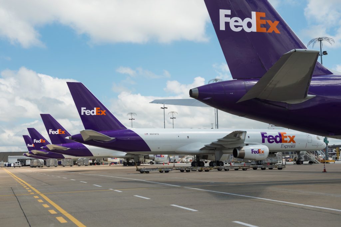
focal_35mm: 48
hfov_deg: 41.1
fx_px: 454
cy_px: 114
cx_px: 170
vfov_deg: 28.1
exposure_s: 1/1600
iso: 200
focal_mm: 48
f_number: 6.3
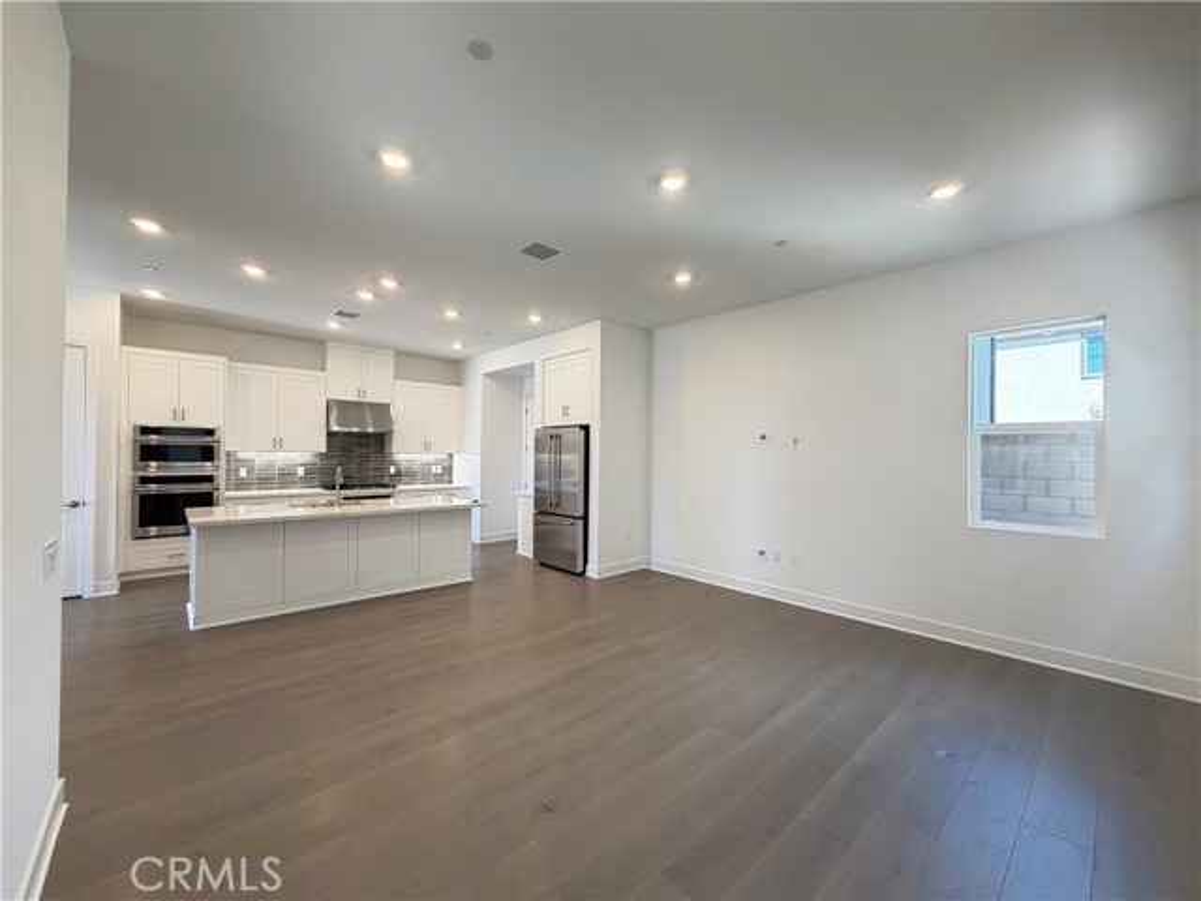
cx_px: 600
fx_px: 486
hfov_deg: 102.1
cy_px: 450
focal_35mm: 14
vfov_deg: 85.7
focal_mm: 2.22
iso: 160
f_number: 2.2
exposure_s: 1/120
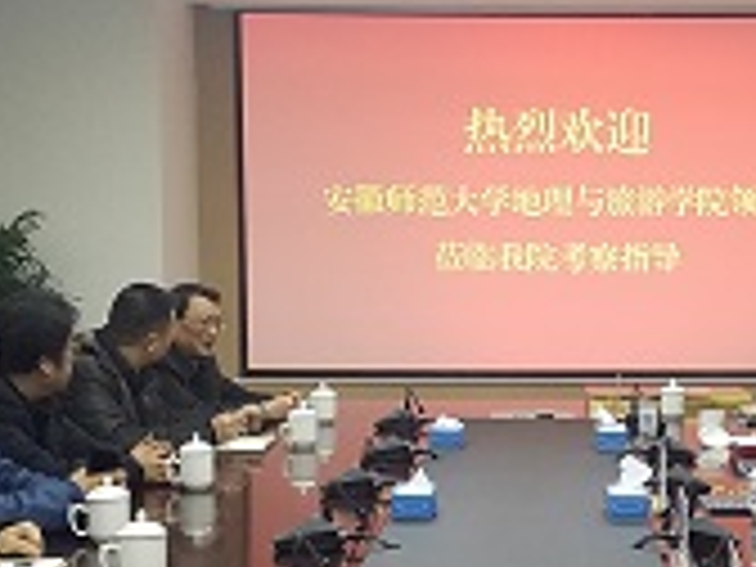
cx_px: 598
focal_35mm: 93
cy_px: 387
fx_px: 2031
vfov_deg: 15.9
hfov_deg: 20.9
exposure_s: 1/40
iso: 160
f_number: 1.7
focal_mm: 4.2
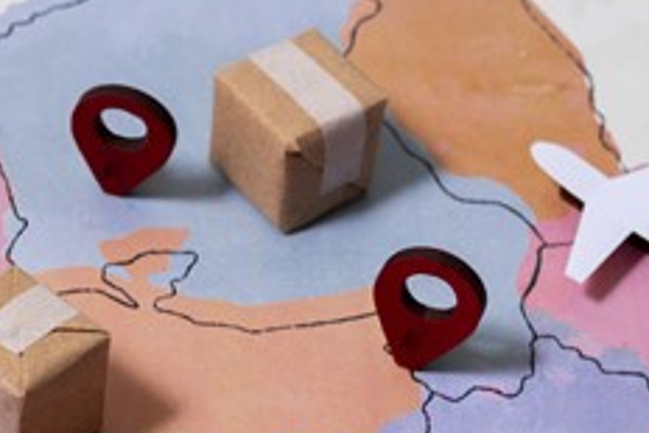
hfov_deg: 13.1
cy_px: 555
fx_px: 2796
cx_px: 25
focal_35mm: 155
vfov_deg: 8.7
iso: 200
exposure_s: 1/125
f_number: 10
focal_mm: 50
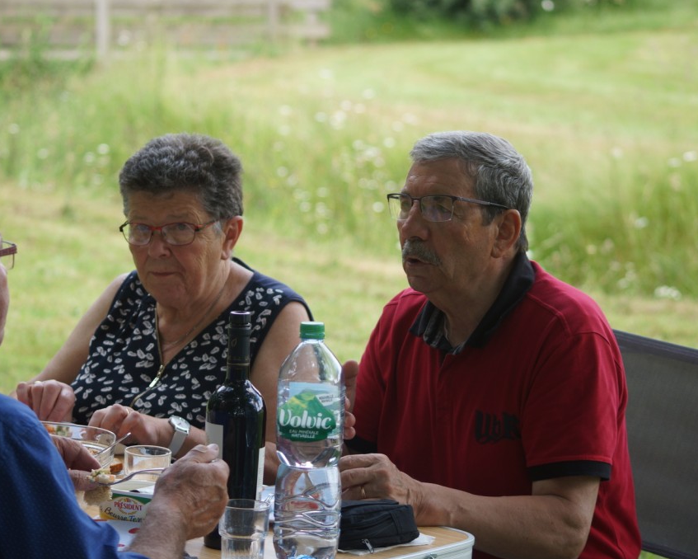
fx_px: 2636
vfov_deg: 12.1
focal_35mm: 128
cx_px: 285
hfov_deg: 15.1
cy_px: 280
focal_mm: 75
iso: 100
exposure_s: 1/160
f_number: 4
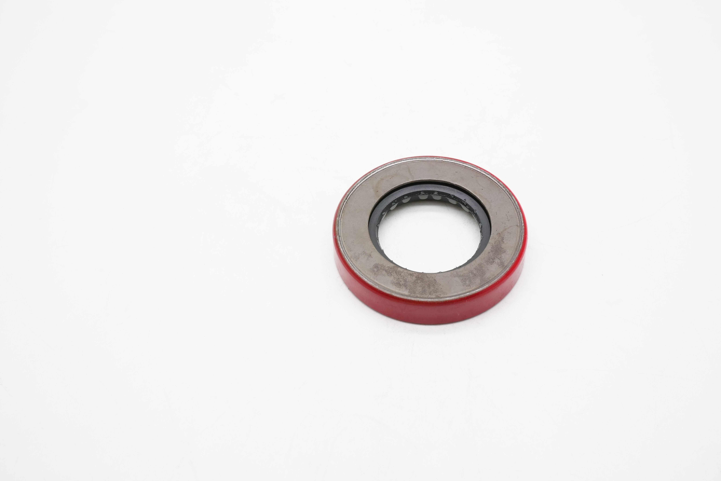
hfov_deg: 43.6
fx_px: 901
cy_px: 240
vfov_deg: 29.9
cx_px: 360
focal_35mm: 45
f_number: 11
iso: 640
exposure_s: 1/60
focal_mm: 30
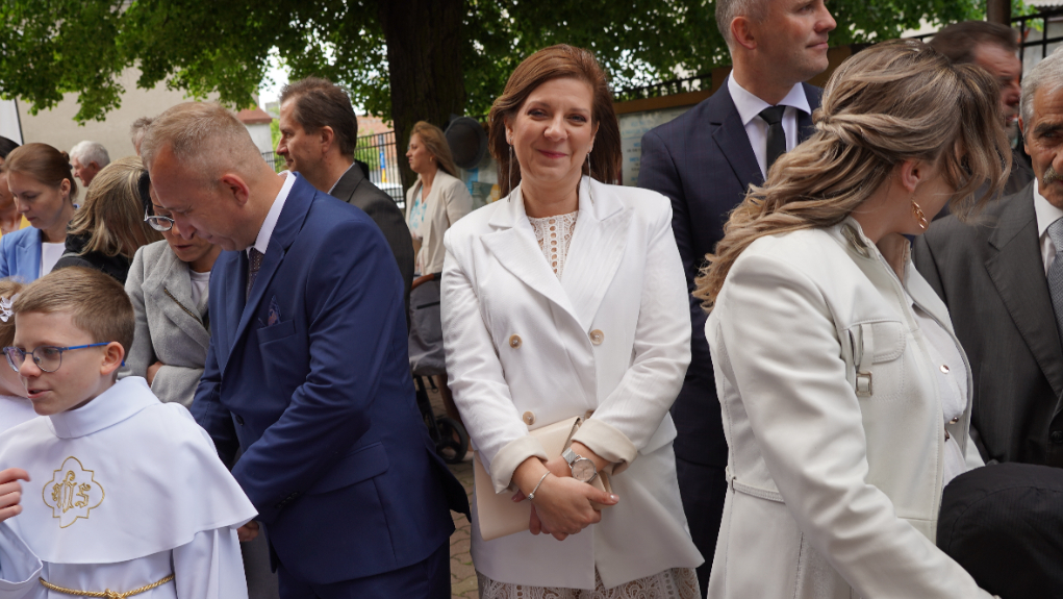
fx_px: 1015
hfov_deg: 55.0
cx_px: 449
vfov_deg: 32.7
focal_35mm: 36
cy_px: 387
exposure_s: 1/100
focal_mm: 27
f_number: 5.6
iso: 125
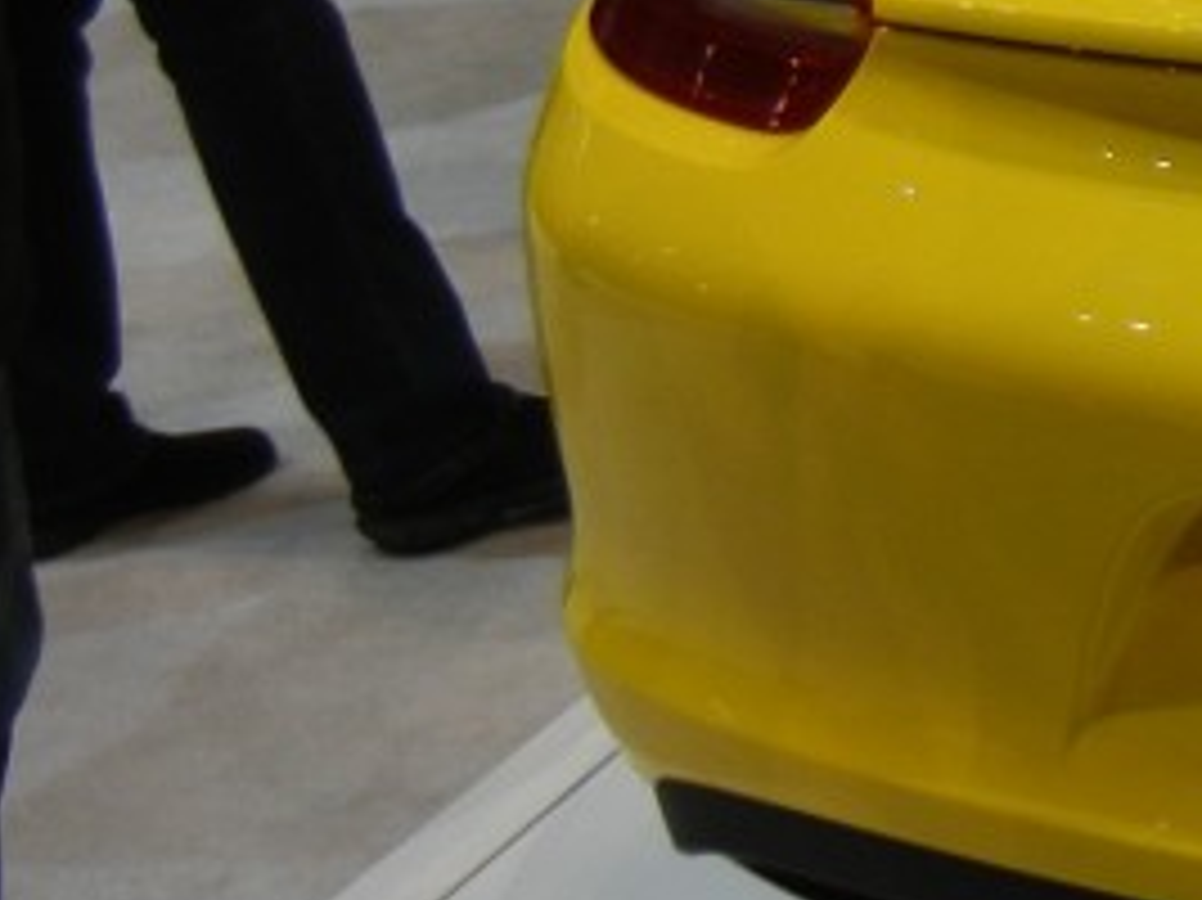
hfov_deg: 14.8
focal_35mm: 115
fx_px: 3991
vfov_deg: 12.7
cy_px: -4
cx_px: 2219
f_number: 3.5
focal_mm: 5.4
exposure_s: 1/188
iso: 160
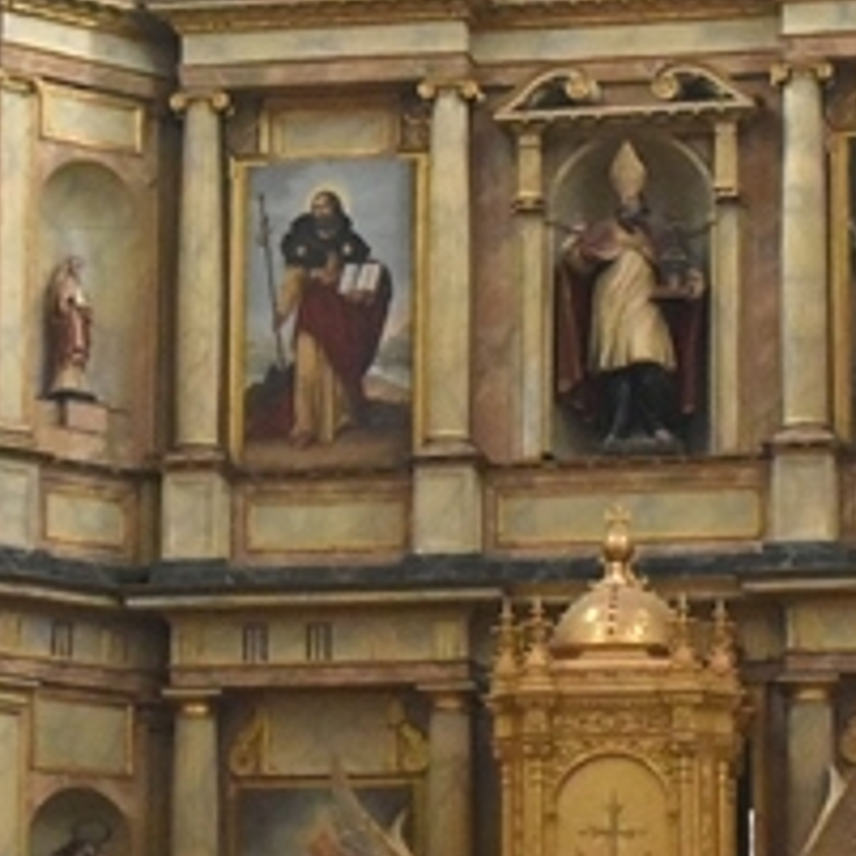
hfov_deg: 9.6
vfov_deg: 9.6
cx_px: 371
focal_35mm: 183
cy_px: 520
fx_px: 5120
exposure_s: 1/60
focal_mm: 32
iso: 4500
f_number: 4
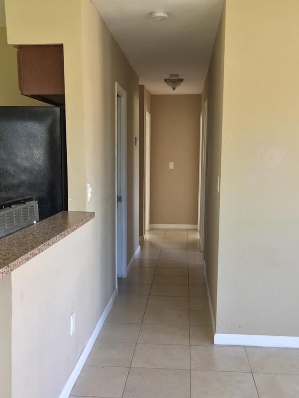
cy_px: 226
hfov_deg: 36.0
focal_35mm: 40
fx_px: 460
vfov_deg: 46.7
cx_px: 150
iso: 32
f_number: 2.2
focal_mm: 4.15
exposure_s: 1/40
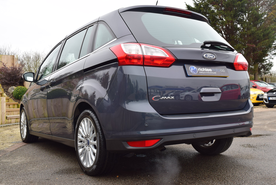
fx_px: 299
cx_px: 138
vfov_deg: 34.3
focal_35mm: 39
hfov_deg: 49.5
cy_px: 92
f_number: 9
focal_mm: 26
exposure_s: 1/100
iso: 400
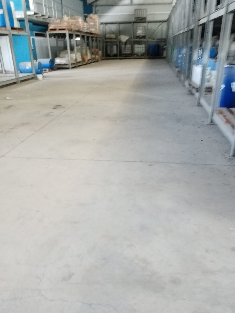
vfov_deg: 65.3
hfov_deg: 51.3
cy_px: 158
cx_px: 121
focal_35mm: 27
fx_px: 244
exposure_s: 1/25
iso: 821
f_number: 1.8
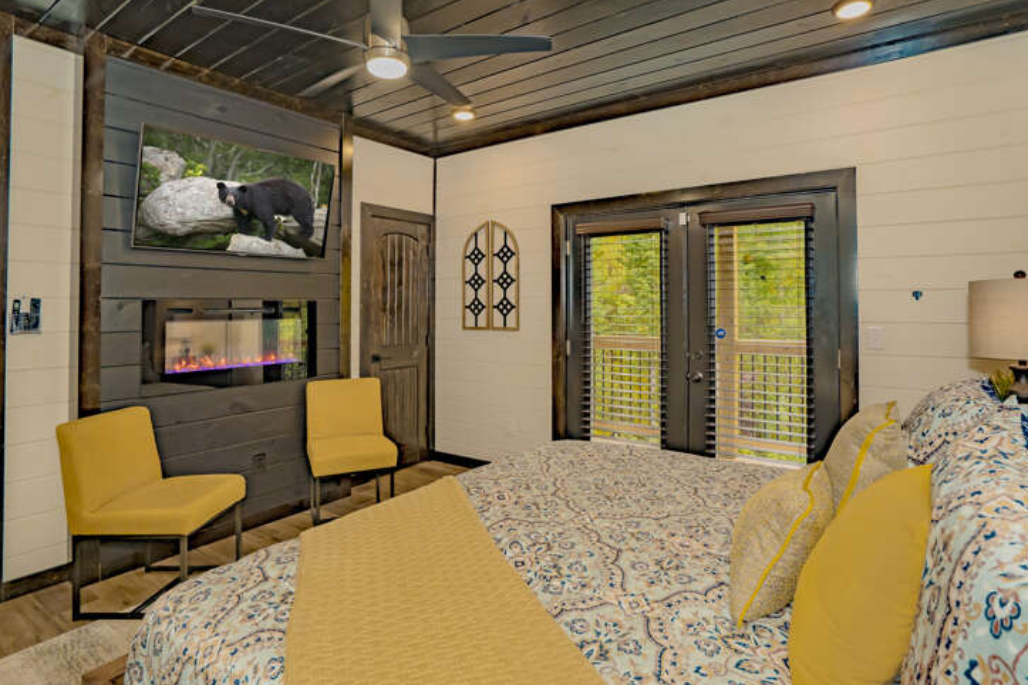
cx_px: 533
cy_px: 350
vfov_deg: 70.4
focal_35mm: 17
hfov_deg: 93.2
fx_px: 485
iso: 800
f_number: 7.1
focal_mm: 16
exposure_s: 1/160
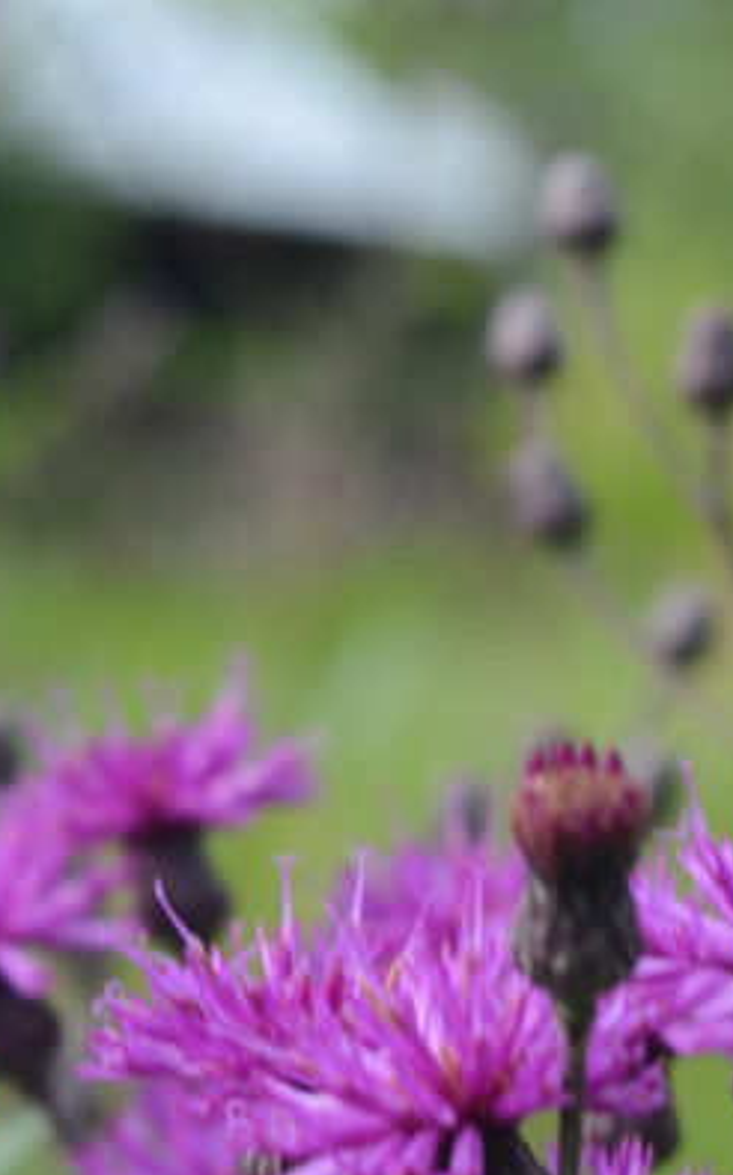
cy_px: 936
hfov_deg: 6.4
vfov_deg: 10.2
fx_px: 6589
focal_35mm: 206
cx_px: 533
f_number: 8
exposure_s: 1/100
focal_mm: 52
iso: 125
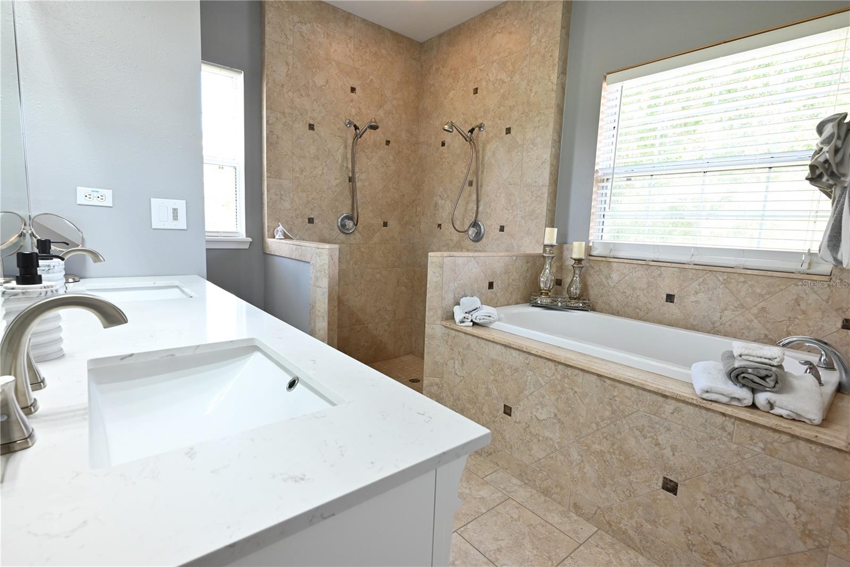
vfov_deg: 70.5
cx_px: 425
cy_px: 284
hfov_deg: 93.3
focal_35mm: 17
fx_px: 401
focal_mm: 17
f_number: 9
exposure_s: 1/15
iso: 800
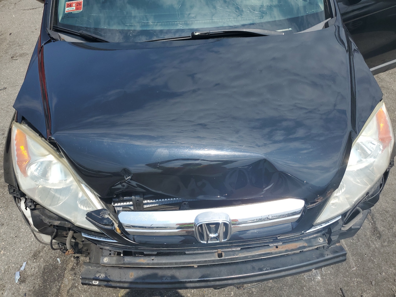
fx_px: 297
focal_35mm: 26
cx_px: 198
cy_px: 148
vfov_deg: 53.1
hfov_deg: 67.3
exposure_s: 1/3333
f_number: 1.5
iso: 50
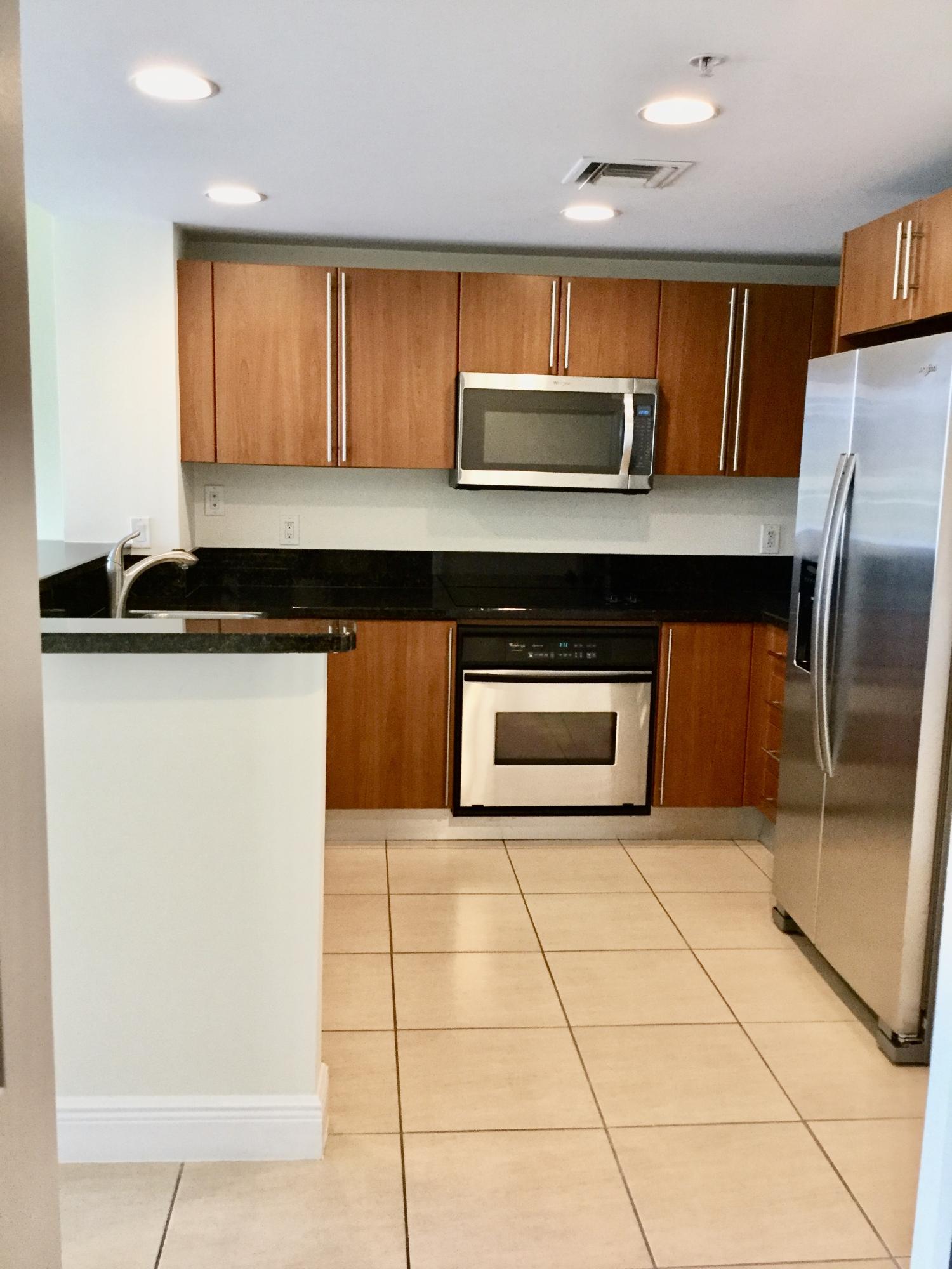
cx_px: 476
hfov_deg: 45.4
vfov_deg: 58.4
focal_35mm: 31
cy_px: 634
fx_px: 1137
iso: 160
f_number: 2.4
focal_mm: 3.3
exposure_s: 1/30
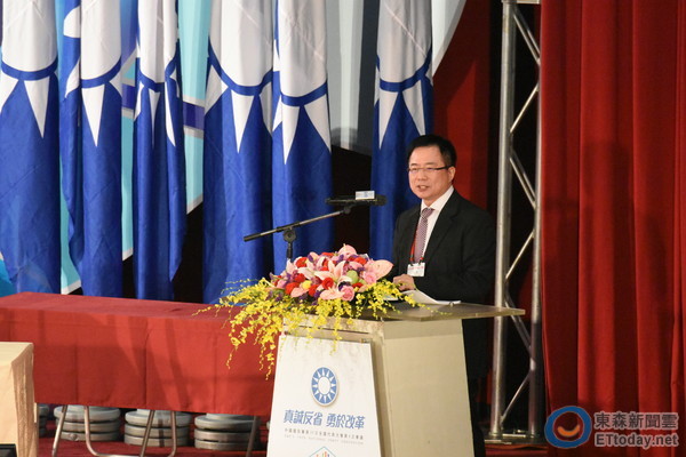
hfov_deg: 3.4
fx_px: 11432
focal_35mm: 600
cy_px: 228
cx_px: 343
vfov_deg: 2.3
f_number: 5.6
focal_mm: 400
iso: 11400
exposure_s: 1/250
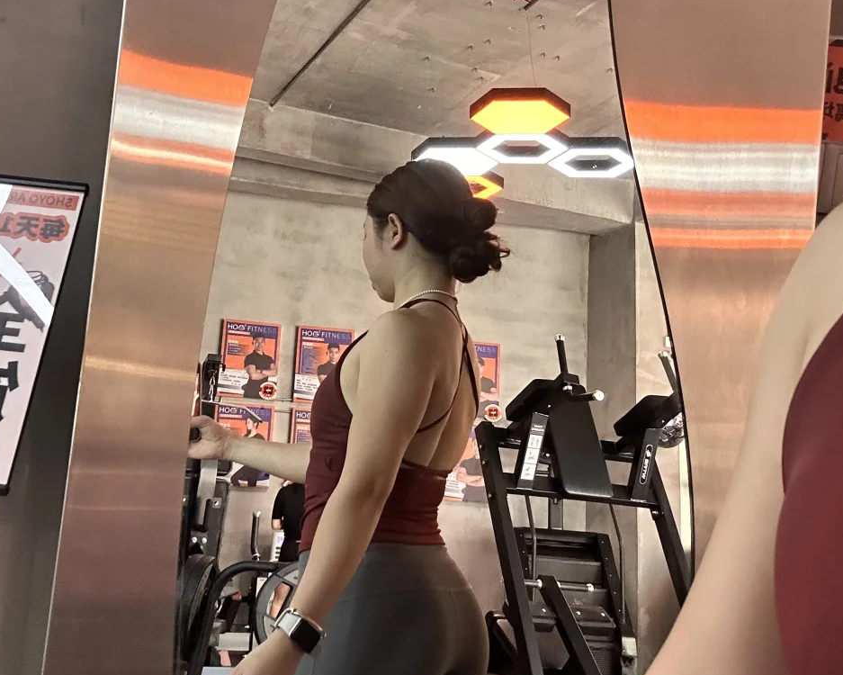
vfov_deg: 33.4
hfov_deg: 41.1
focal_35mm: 45
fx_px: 1123
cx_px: 392
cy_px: 285
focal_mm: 2.69
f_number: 1.9
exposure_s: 1/50
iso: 200
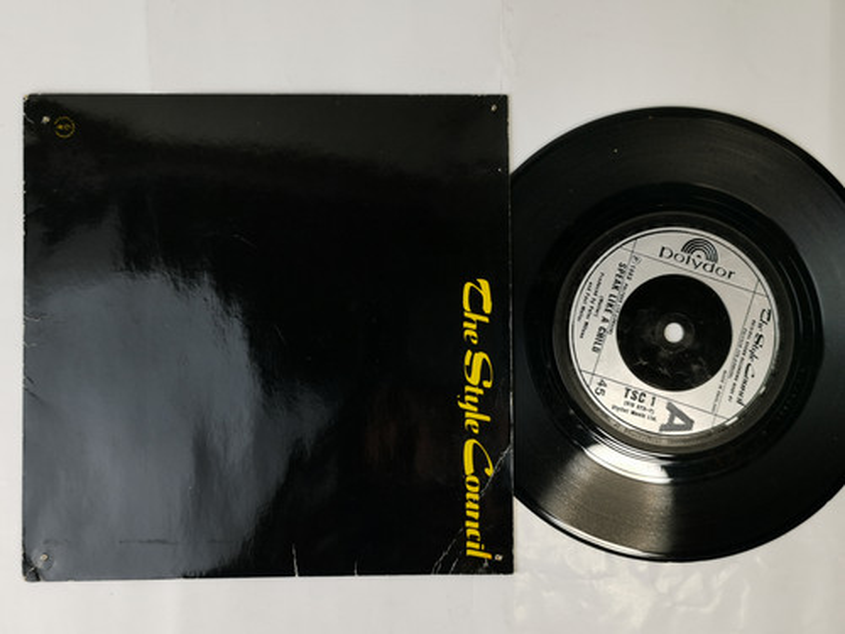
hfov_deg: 45.8
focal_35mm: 41
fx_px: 1001
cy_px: 317
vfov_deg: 35.1
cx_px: 422
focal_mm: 5.58
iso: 50
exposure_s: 1/105
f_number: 1.8
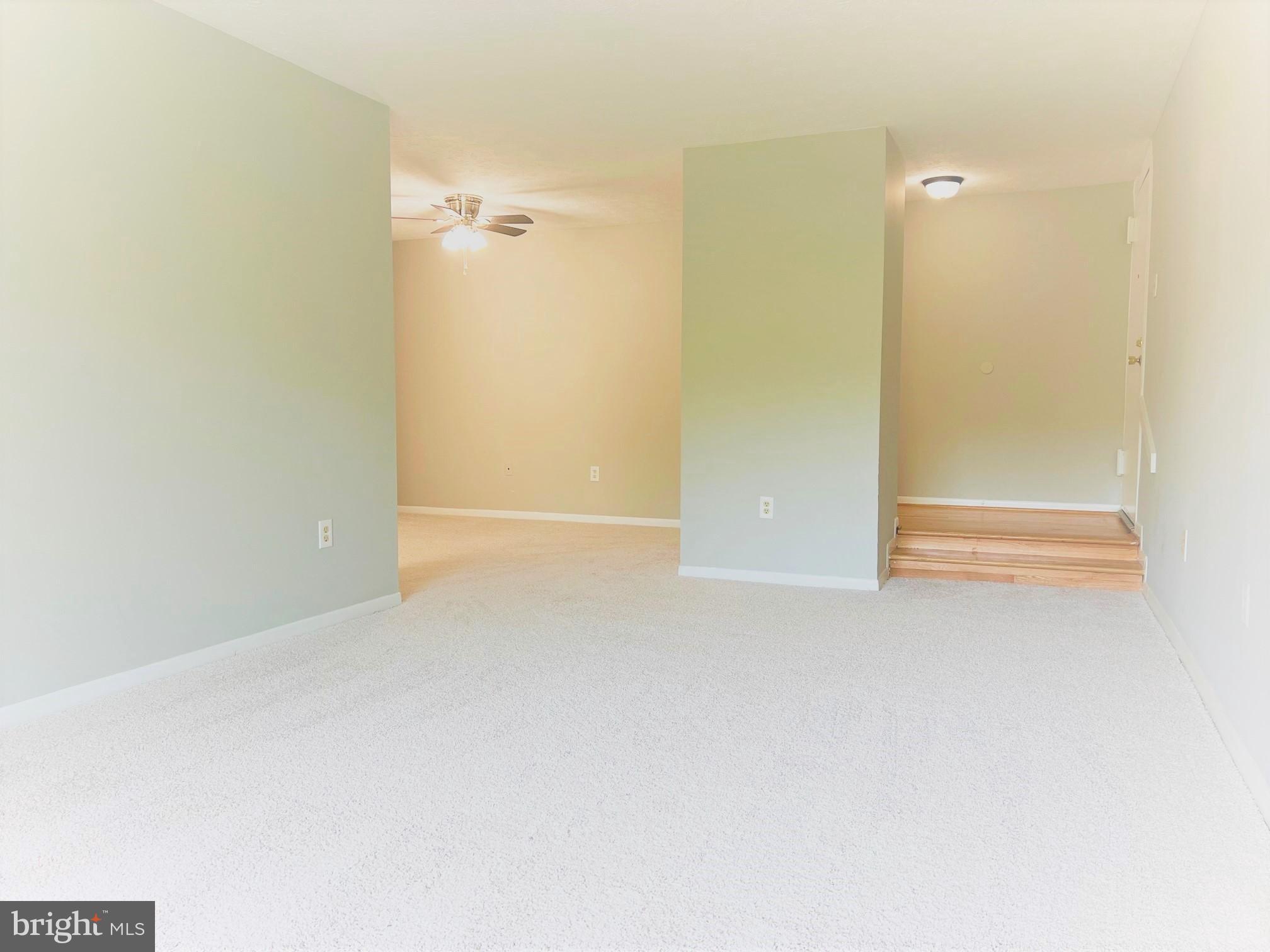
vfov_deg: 53.1
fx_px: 954
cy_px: 476
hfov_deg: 67.3
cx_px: 635
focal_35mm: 26
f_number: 1.5
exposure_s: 1/120
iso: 80
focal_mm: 5.7
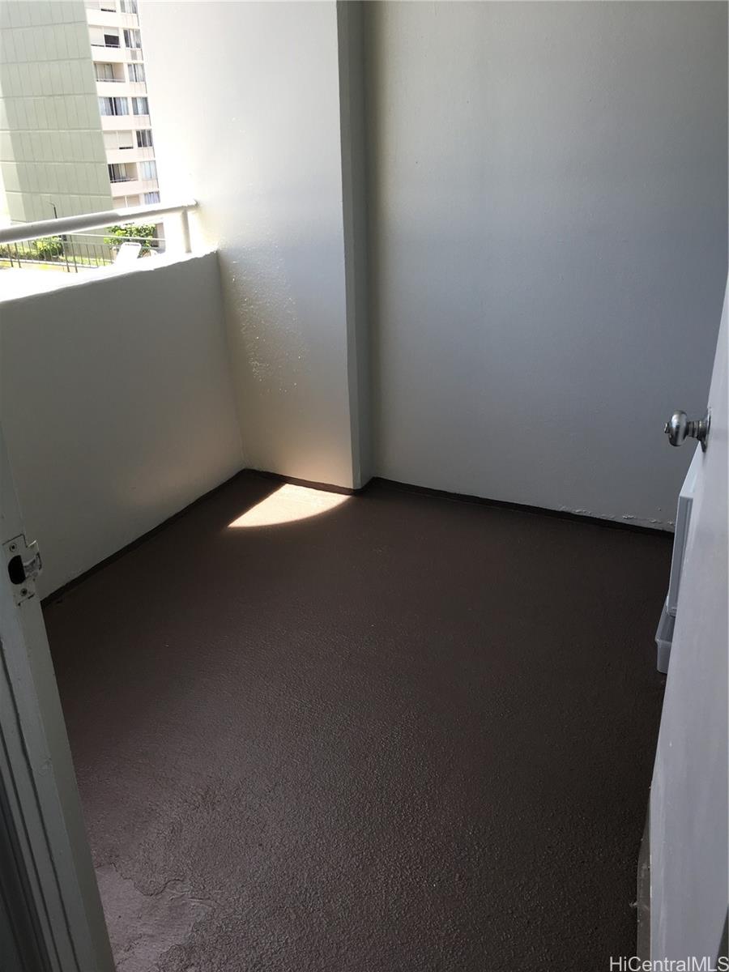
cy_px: 486
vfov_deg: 61.7
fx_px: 814
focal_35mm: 29
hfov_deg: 48.2
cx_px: 364
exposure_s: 1/223
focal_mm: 4.15
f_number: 2.2
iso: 25
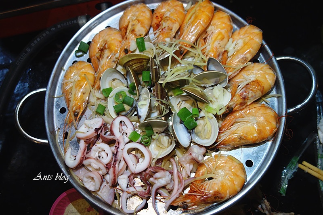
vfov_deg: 46.4
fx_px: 251
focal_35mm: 28
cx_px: 162
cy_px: 108
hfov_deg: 65.5
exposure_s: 1/30
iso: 125
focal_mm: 10.4
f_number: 1.8
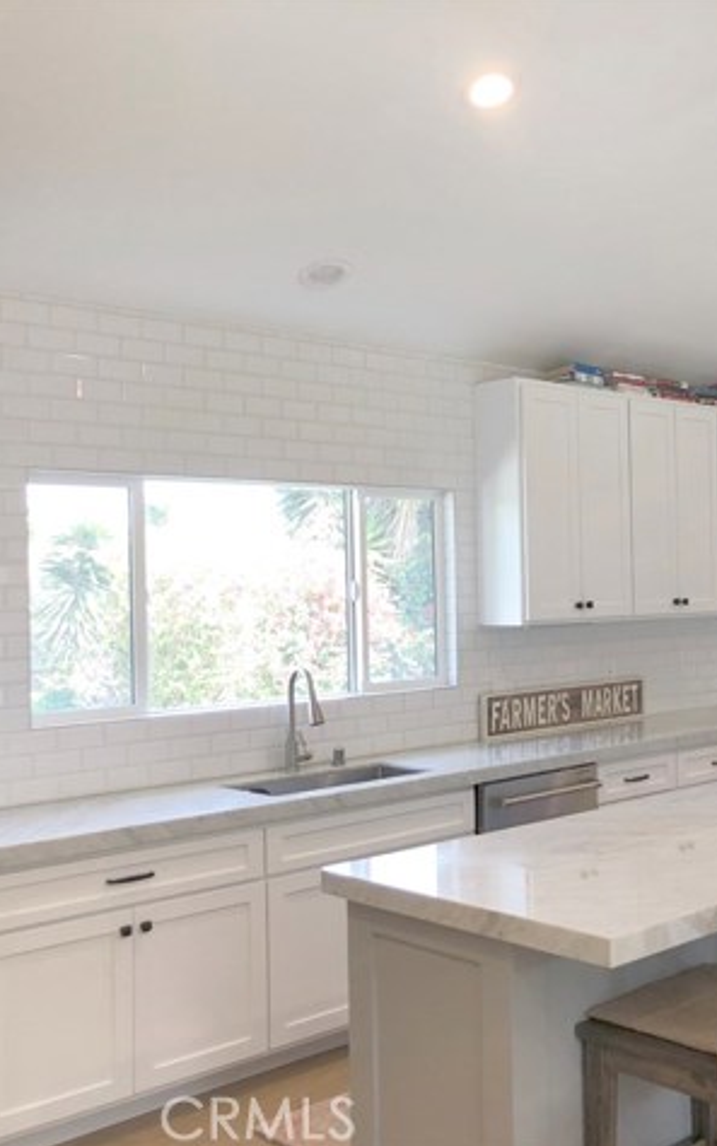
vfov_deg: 49.3
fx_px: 1250
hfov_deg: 30.3
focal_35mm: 40
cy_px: 574
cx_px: 676
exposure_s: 1/40
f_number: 1.8
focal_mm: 3.99
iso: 25
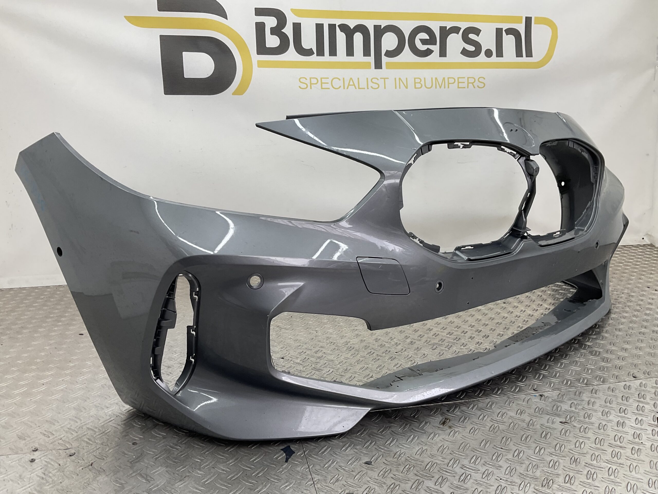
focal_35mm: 29
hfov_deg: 61.7
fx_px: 551
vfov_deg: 48.2
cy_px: 247
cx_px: 329
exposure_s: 1/120
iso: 25
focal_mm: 3
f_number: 1.8
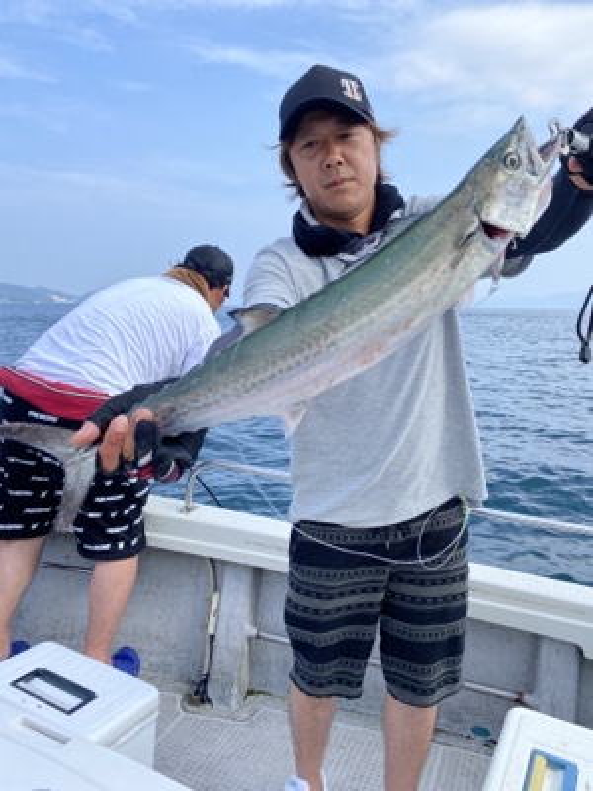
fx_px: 594
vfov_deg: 67.3
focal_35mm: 26
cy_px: 396
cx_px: 296
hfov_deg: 53.1
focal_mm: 4.25
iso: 32
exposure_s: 1/1678
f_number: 1.8
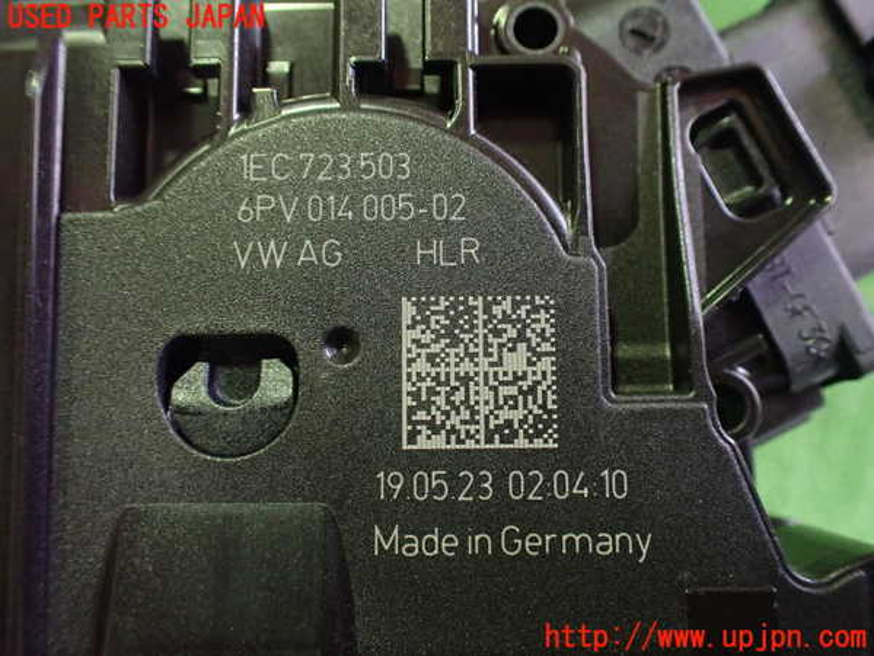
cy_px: 328
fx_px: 757
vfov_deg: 46.8
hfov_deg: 60.0
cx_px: 437
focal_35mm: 30
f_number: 2.3
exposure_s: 1/50
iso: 800
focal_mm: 5.4
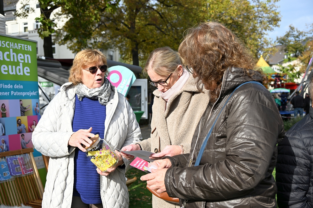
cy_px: 104
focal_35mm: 40
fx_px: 348
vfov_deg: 33.4
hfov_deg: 48.5
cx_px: 156
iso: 100
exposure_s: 1/400
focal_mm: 40
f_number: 5
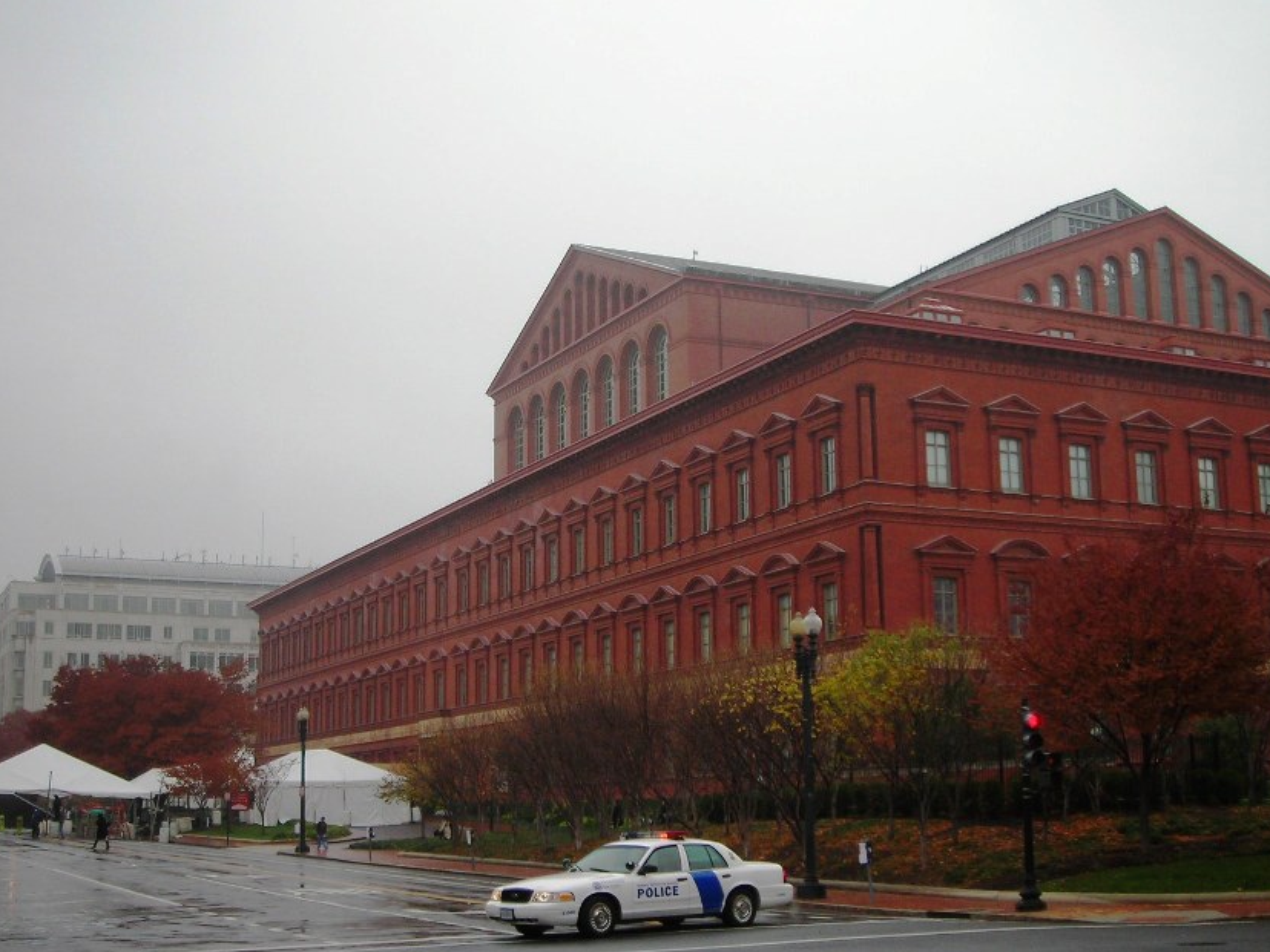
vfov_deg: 30.9
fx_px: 1724
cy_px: 463
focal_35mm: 47
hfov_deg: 40.4
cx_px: 673
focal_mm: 6.3
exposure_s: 1/130
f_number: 3.2
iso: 50
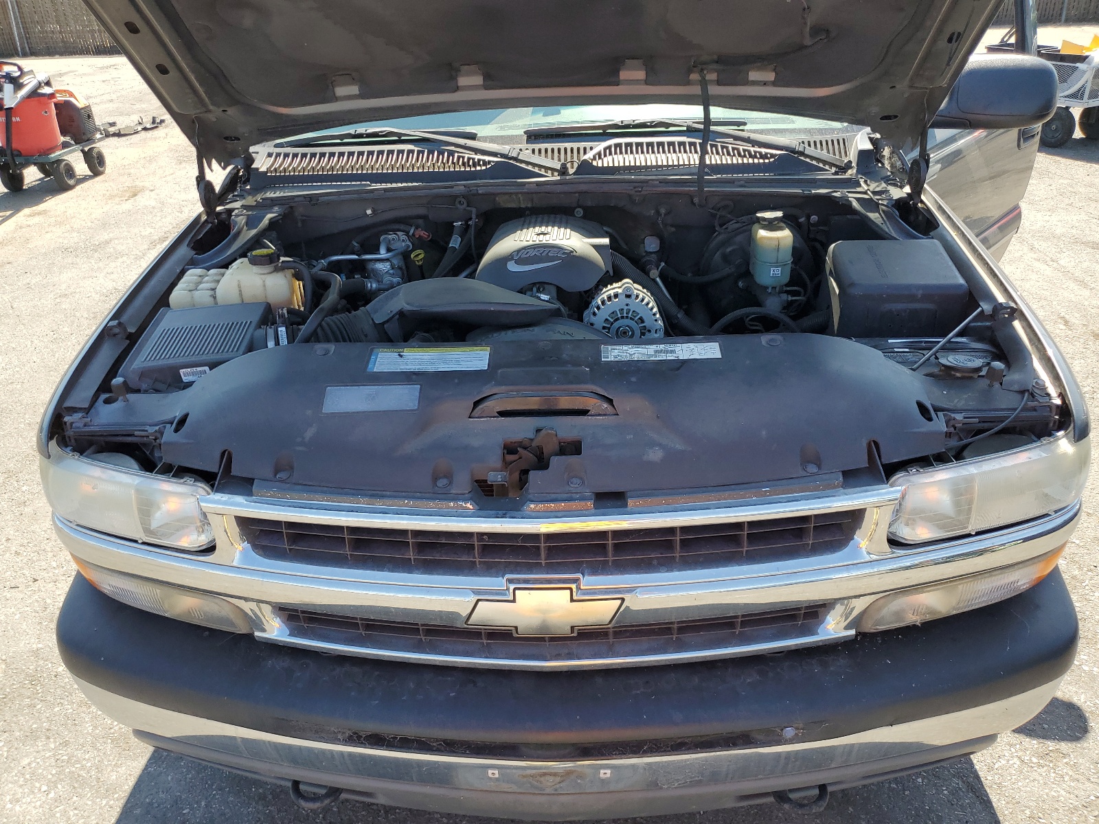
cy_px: 412
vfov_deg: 53.1
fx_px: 825
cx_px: 550
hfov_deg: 67.3
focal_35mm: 26
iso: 50
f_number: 1.5
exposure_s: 1/833
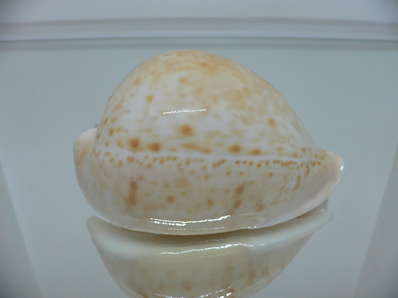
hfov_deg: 52.6
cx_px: 199
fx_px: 402
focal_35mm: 35
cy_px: 149
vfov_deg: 40.7
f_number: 2.8
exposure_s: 1/60
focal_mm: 4.6
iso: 200
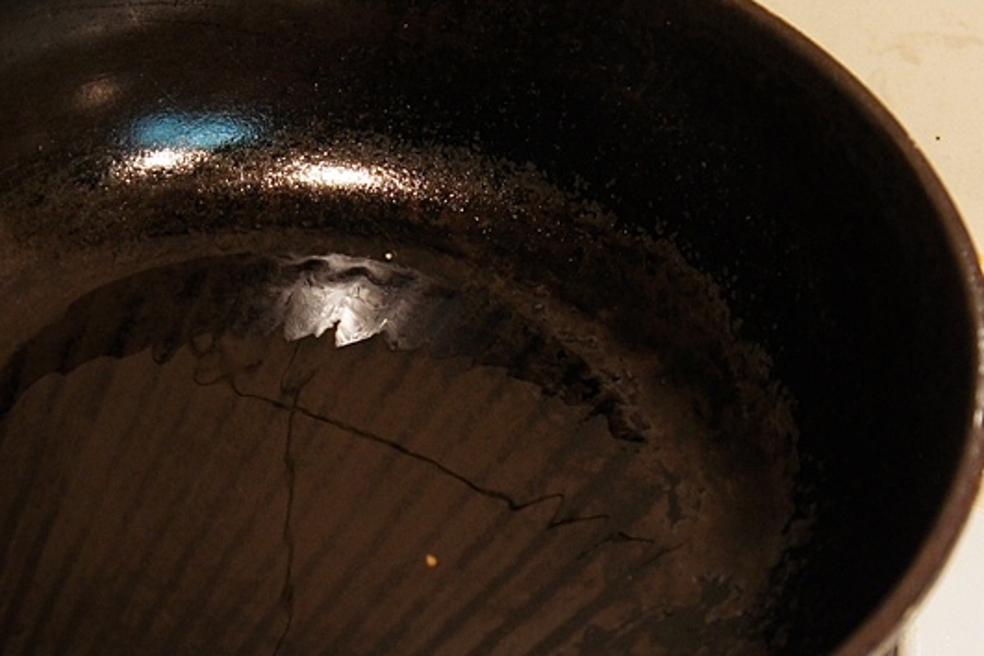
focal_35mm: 84
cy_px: 405
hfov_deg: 24.1
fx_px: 2292
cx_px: 304
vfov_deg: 16.3
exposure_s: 1/30
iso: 1600
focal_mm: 33
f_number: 4.5
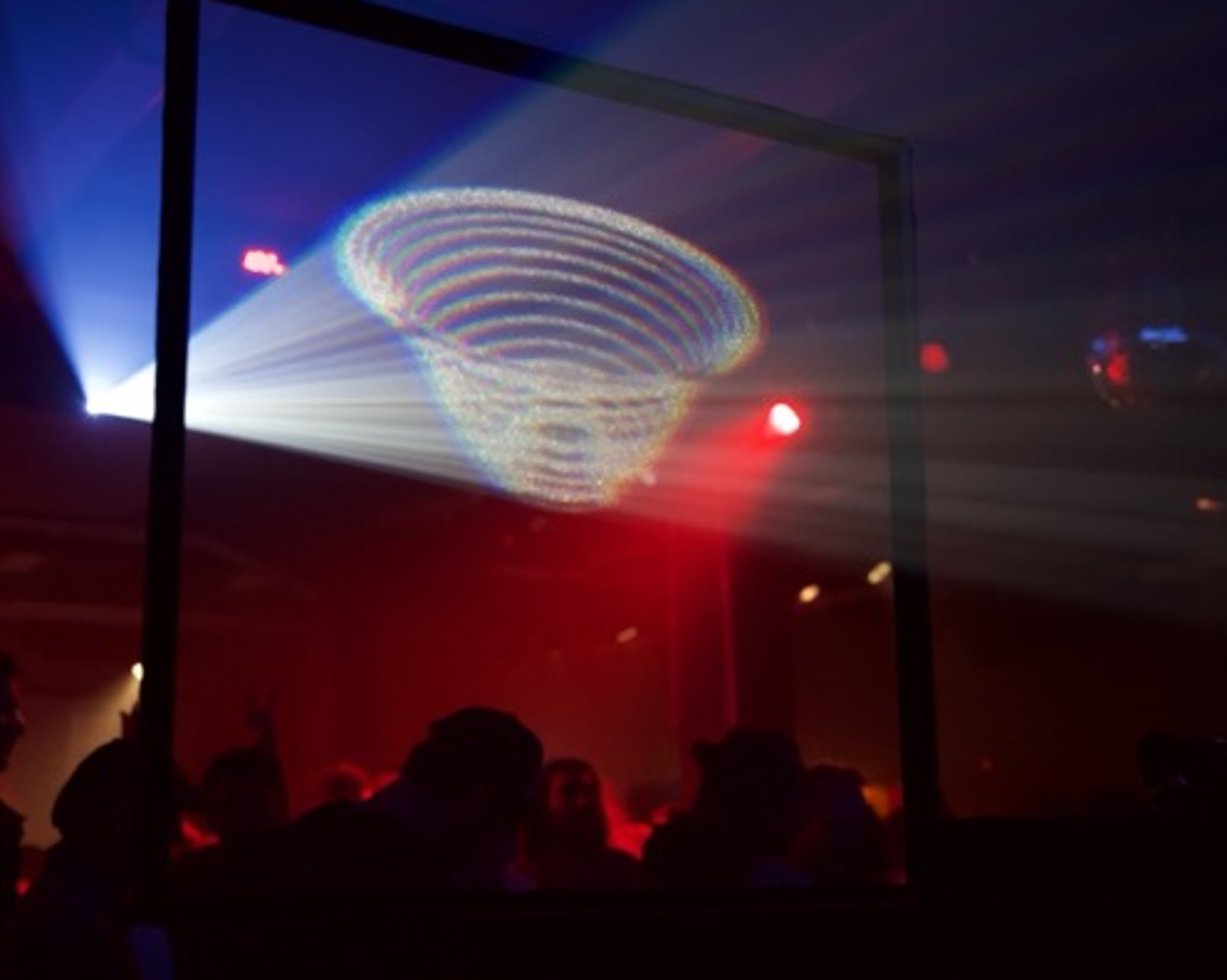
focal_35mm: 50
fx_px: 1814
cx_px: 651
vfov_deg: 30.2
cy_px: 488
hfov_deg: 37.4
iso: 4000
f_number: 3.2
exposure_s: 1/125
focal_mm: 44
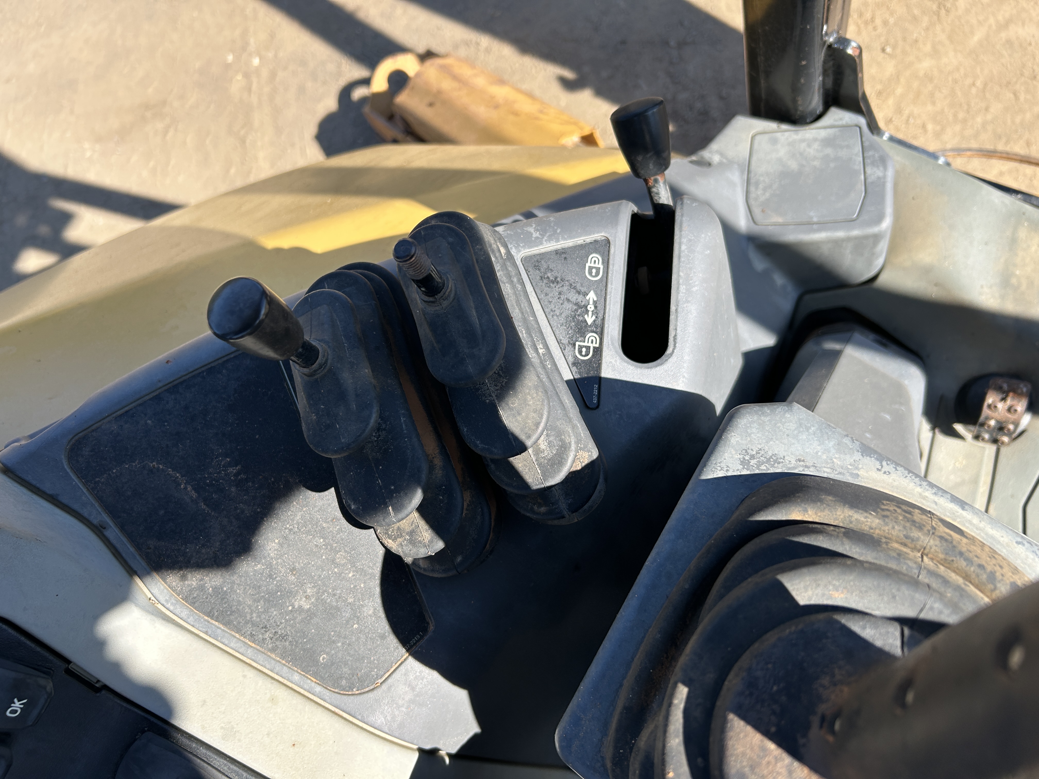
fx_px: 780
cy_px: 390
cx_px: 520
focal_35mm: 26
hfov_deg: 67.3
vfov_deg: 53.1
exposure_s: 1/1295
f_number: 1.5
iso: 50
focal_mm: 5.7
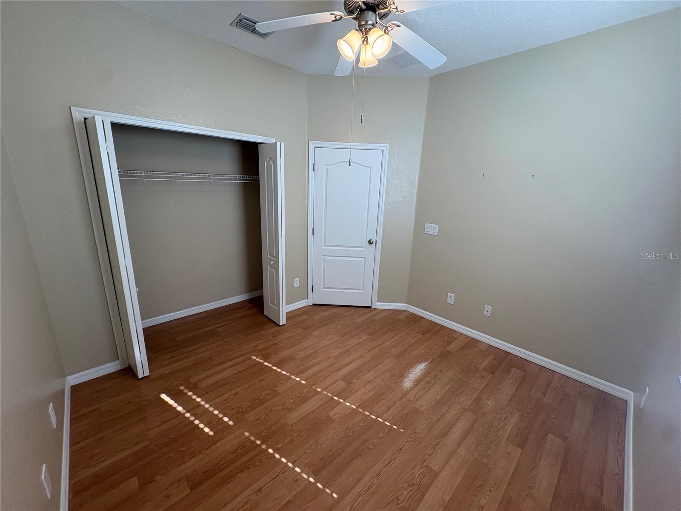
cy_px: 256
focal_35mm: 14
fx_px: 275
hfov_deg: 102.1
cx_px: 340
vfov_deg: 85.7
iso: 125
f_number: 2.2
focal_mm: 2.22
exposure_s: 1/120
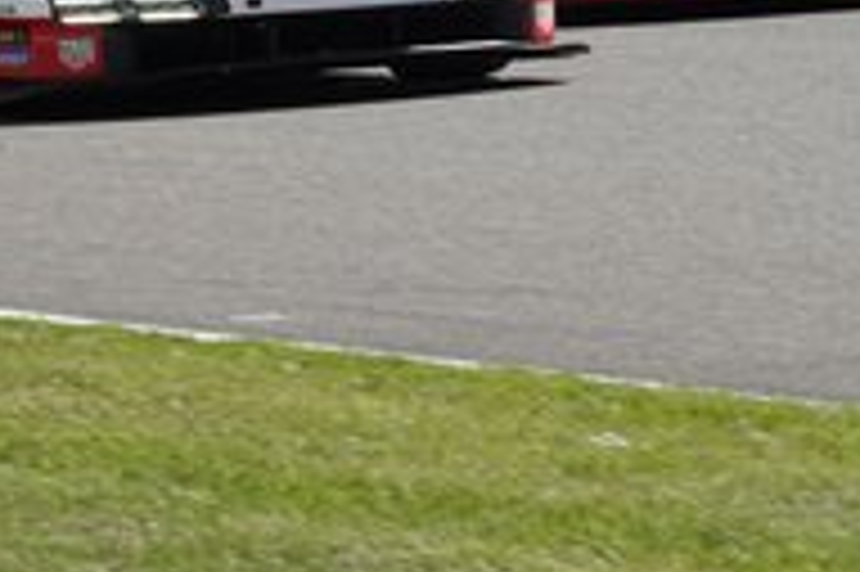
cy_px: 54
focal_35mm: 434
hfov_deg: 4.8
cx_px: 486
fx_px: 10359
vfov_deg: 3.2
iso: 100
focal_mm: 67.46
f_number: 4
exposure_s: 1/800
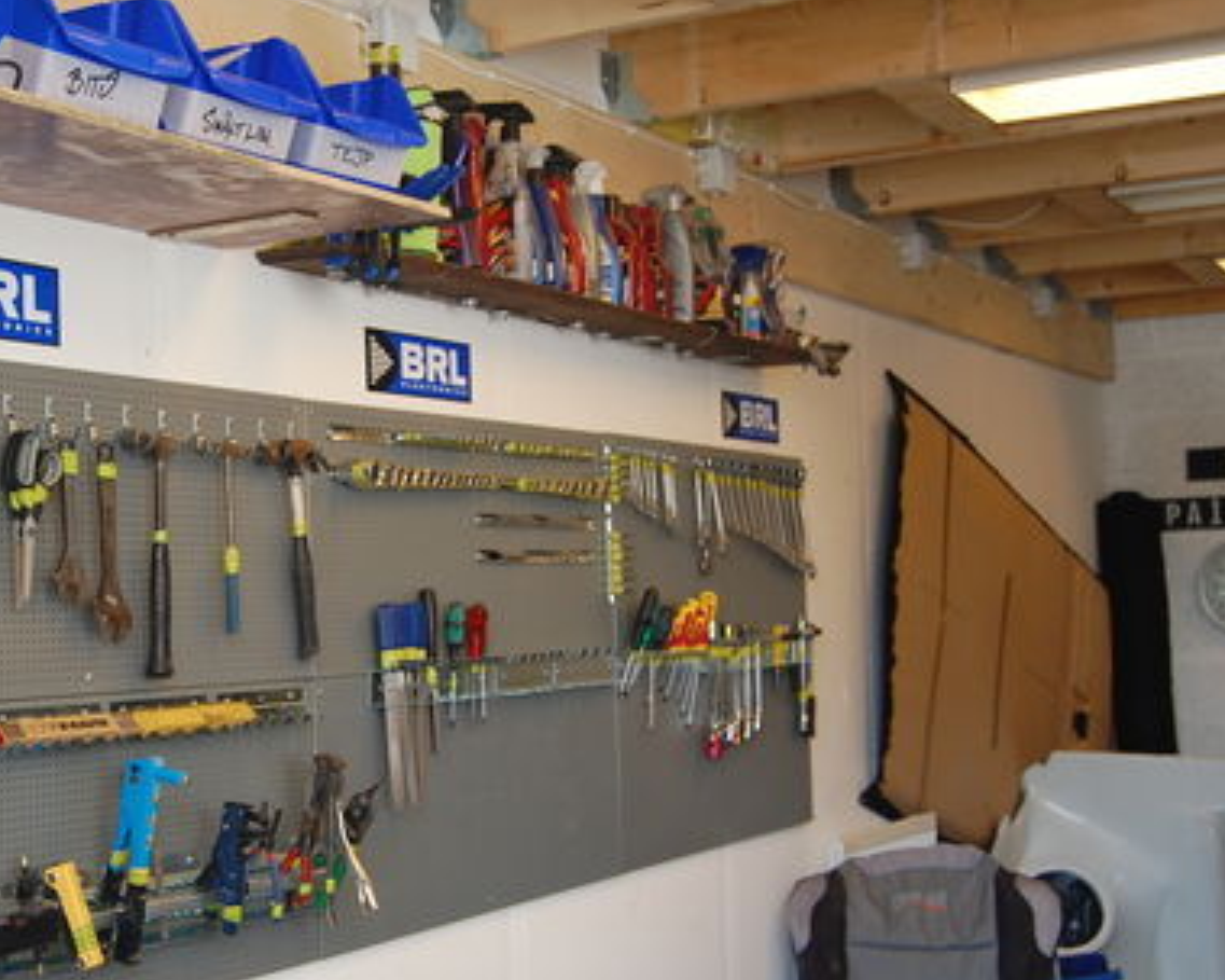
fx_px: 2066
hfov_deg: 32.4
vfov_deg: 26.6
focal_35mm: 57
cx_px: 301
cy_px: 582
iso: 400
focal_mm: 24
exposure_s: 1/40
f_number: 4
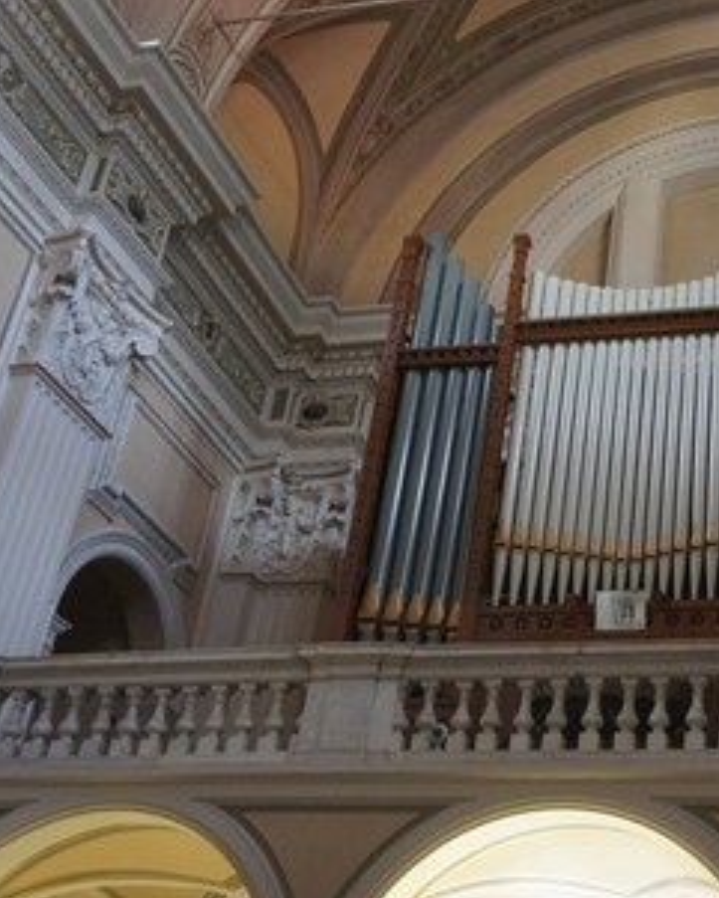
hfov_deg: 27.4
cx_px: 624
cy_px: 450
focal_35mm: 54
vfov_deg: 34.9
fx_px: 1428
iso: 1600
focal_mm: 25
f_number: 4
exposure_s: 1/60
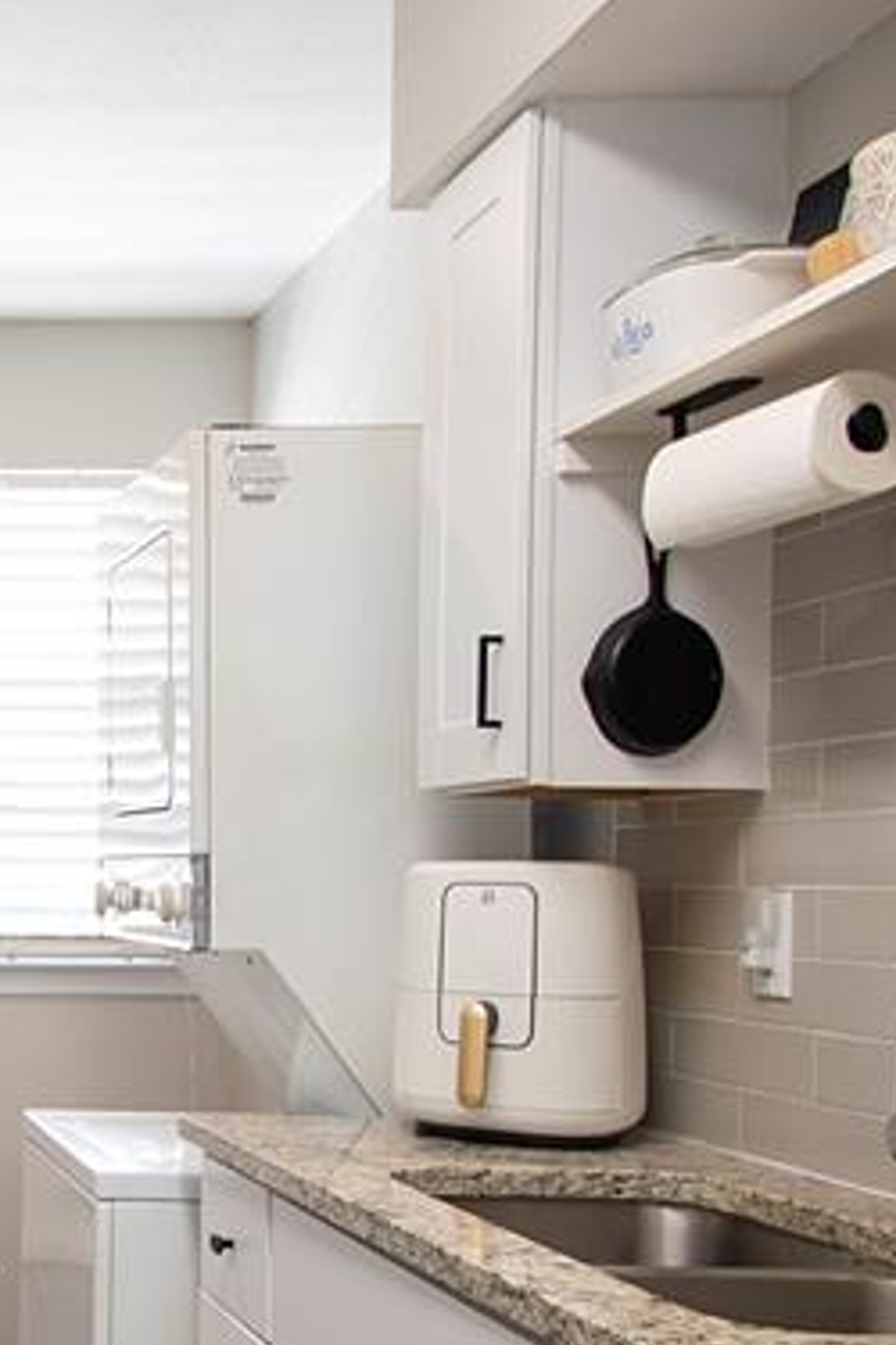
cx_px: -355
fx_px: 1531
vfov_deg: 46.2
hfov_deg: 26.2
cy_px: 958
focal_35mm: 41
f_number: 8
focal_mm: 10
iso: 100
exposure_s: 1/2.5
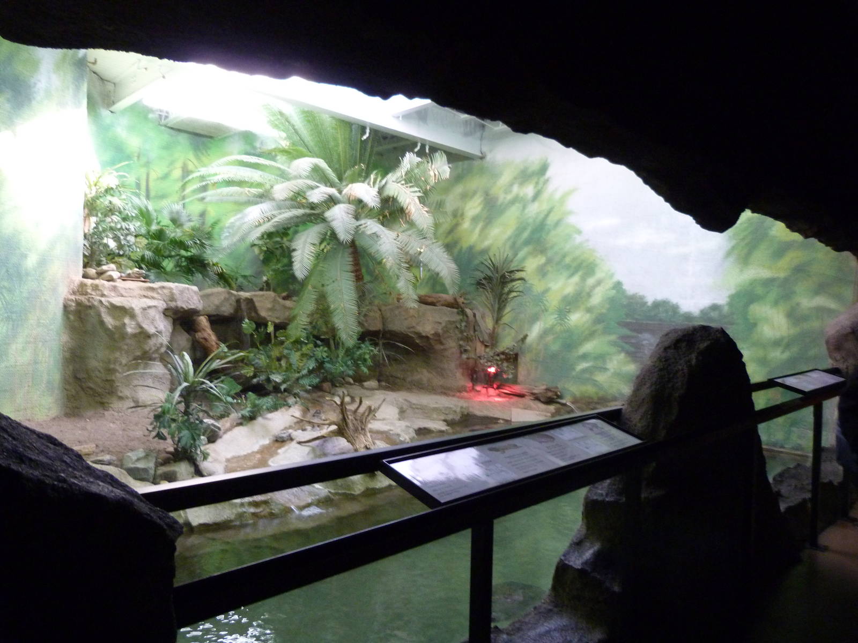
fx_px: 620
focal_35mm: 25
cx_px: 429
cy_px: 322
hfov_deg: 69.4
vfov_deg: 54.9
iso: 400
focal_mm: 4.5
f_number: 2.8
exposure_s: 1/15
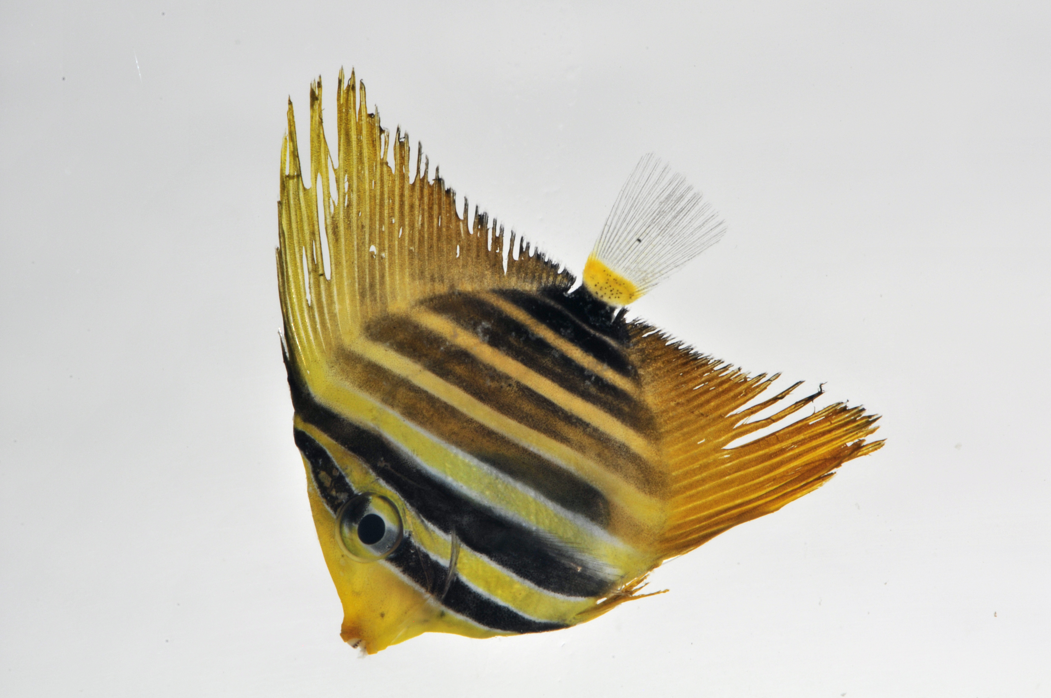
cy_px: 349
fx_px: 4592
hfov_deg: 13.1
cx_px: 526
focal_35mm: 158
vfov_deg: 8.7
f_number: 36
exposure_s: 1/60
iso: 200
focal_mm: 105
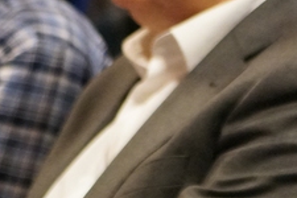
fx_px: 3077
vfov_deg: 3.7
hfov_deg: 5.5
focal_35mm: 373
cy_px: 108
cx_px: 482
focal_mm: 70
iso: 6400
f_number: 2.8
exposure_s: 1/160
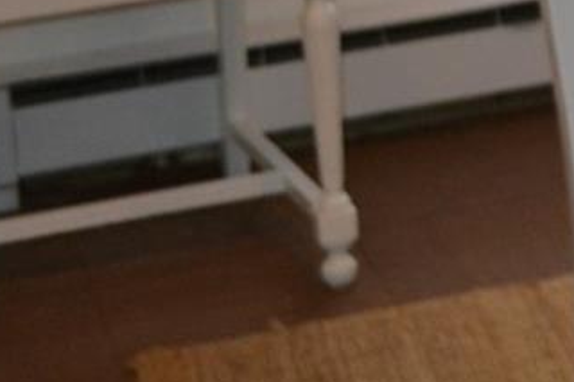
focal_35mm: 192
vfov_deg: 6.8
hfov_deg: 8.9
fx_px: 3060
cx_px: 1699
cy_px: -507
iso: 400
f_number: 4
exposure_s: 1/80
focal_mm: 20
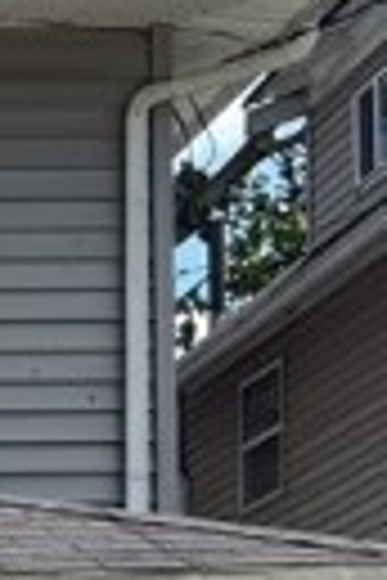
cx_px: -765
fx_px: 2402
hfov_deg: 8.0
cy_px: 913
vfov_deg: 12.9
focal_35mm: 149
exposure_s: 1/3953
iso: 100
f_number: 1.78
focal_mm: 6.76
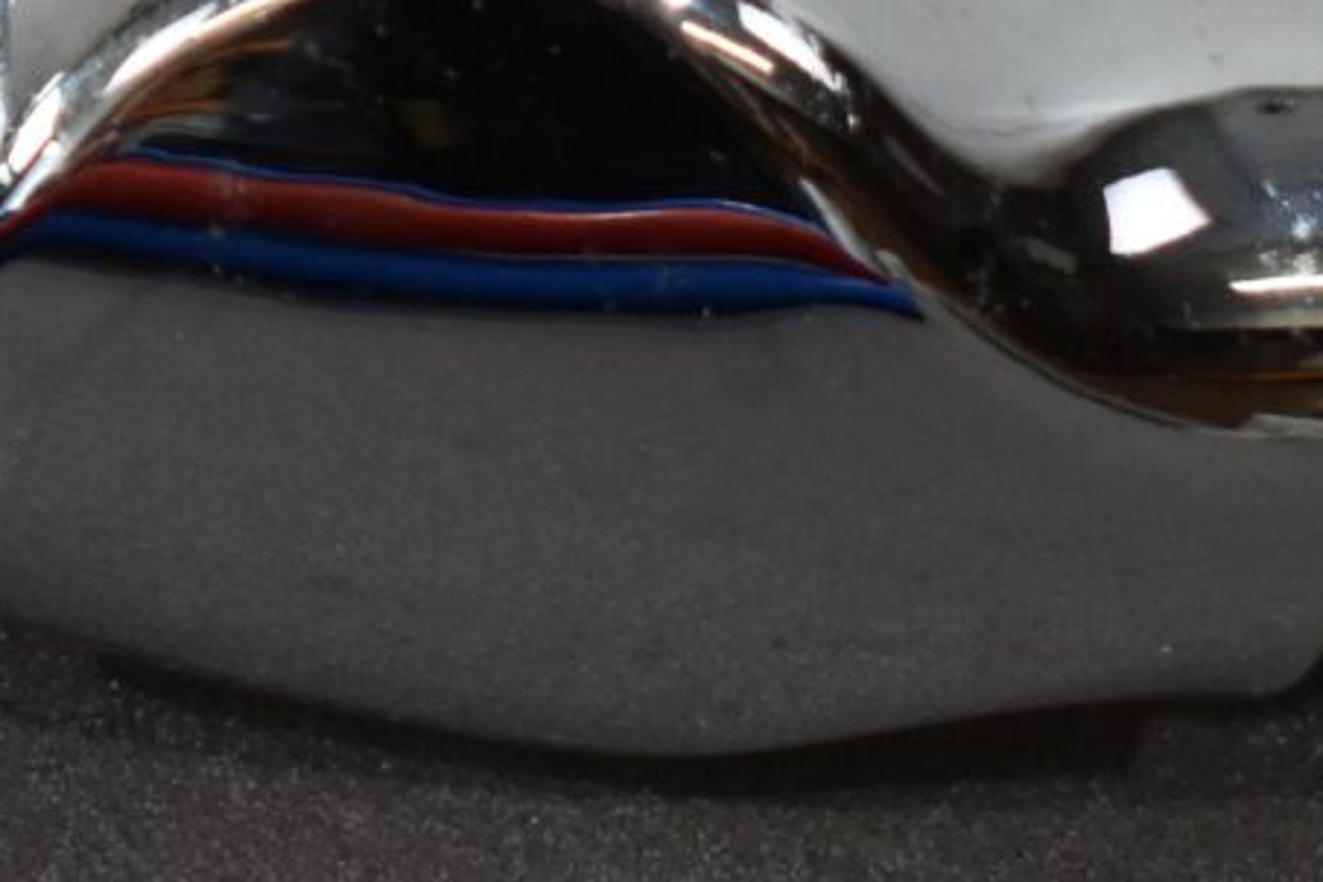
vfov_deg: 4.0
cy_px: -688
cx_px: -38
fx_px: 12457
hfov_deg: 6.1
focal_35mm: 339
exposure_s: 1/250
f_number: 4.8
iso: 800
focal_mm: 40
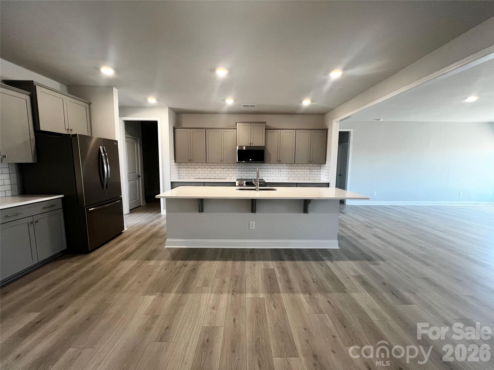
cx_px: 247
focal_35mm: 13
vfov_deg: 89.9
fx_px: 186
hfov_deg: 106.2
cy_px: 185
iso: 125
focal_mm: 1.57
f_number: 1.8
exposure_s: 1/60
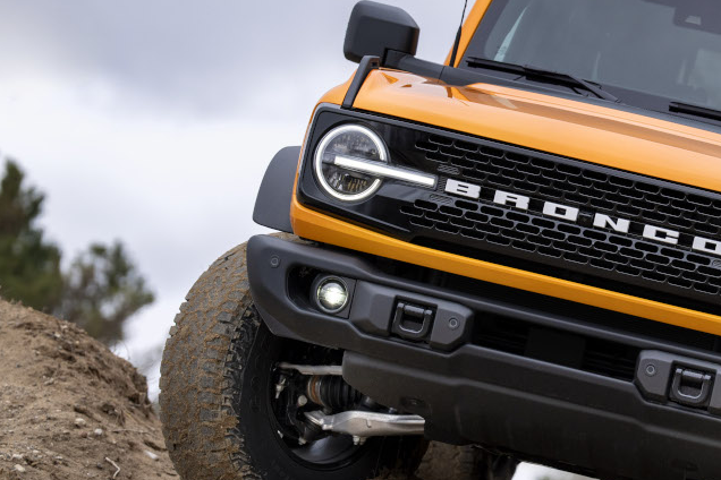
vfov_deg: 4.6
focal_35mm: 302
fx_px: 6048
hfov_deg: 6.8
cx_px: 642
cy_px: 250
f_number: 4
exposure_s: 1/2000
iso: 800
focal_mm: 160
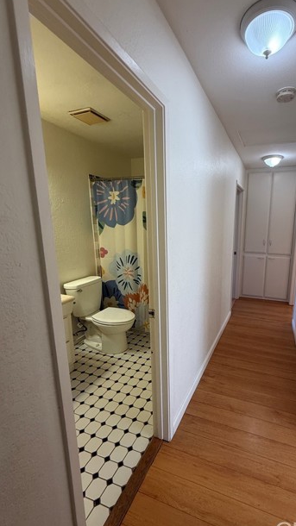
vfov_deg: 99.4
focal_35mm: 16
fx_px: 223
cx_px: 200
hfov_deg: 65.1
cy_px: 266
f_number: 2.2
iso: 160
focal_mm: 2.22
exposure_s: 1/120
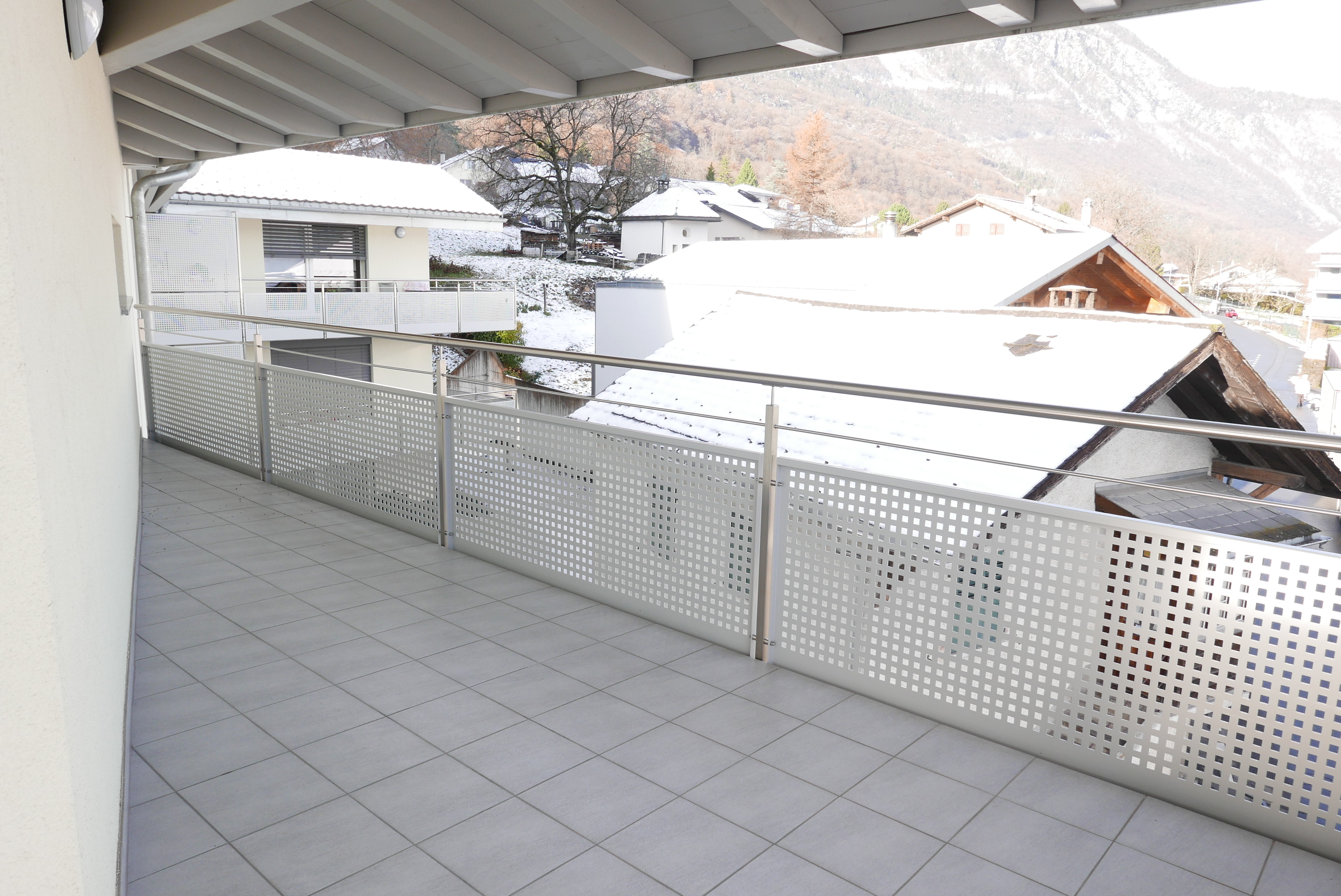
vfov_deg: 53.2
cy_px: 448
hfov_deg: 73.7
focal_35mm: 24
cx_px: 670
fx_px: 895
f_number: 5.6
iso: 200
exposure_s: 1/125
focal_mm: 10.9
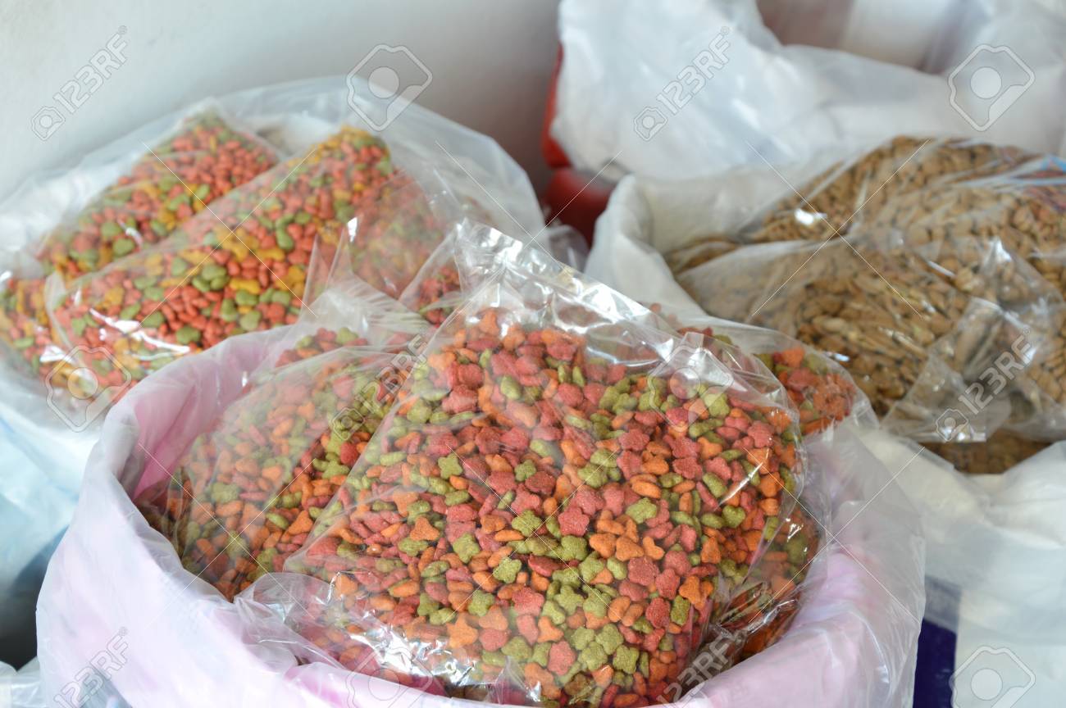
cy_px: 354
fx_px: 2751
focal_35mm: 93
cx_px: 533
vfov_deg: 14.7
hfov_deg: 21.9
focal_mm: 62
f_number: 8
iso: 100
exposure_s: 1/2
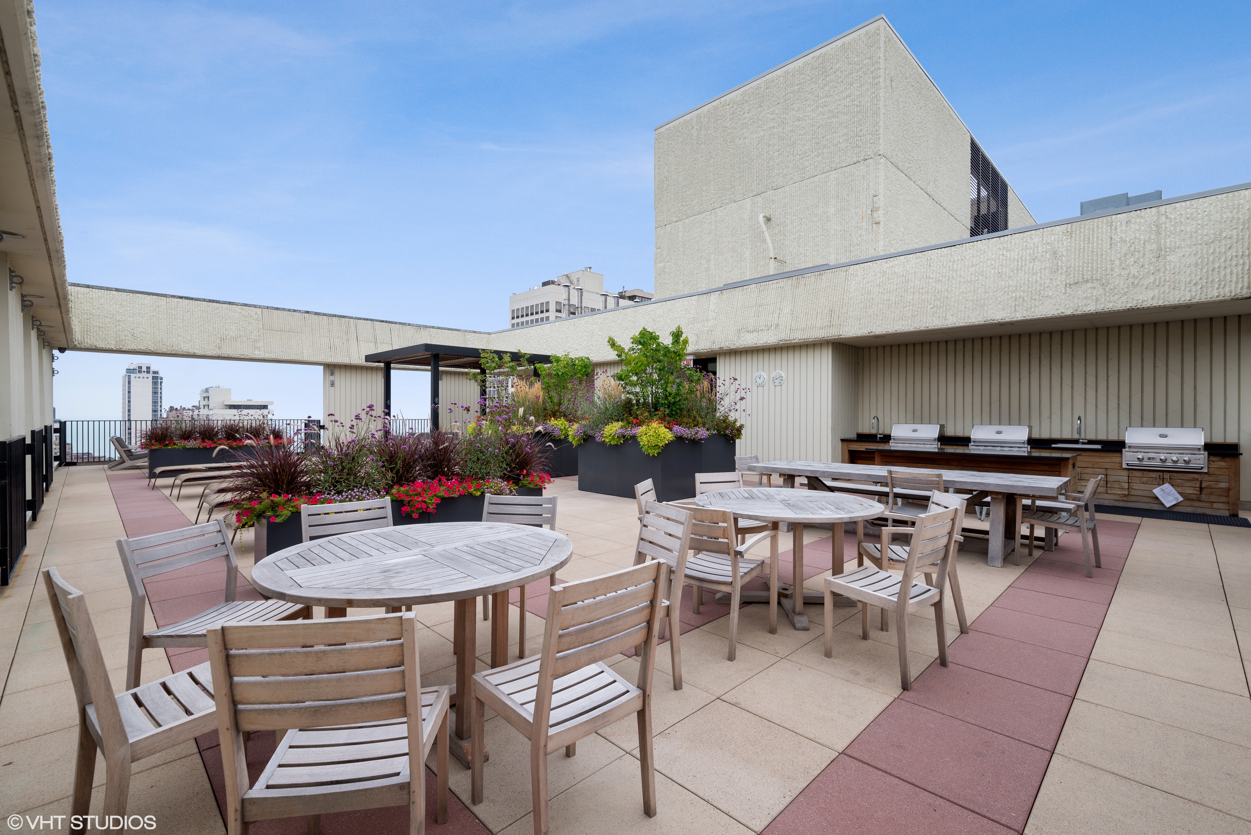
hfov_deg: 100.4
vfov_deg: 77.4
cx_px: 626
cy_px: 418
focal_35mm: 15
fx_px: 521
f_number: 8
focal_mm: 15
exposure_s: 1/160
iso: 200
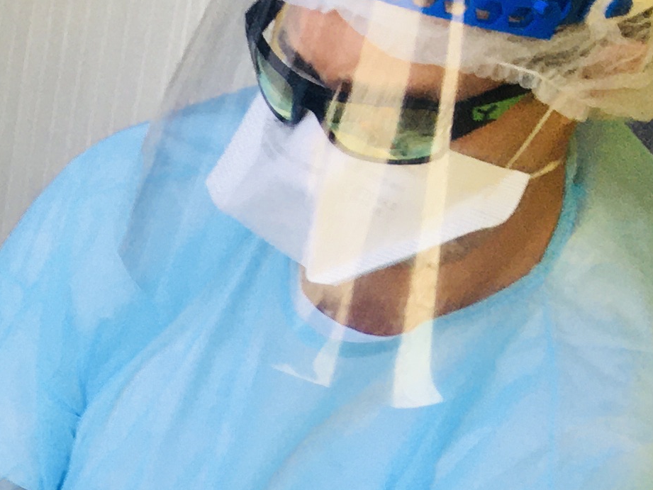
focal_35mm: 127
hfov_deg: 13.4
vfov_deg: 11.1
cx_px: -637
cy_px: 796
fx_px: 2396
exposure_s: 1/120
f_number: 2.2
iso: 40
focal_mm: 4.15
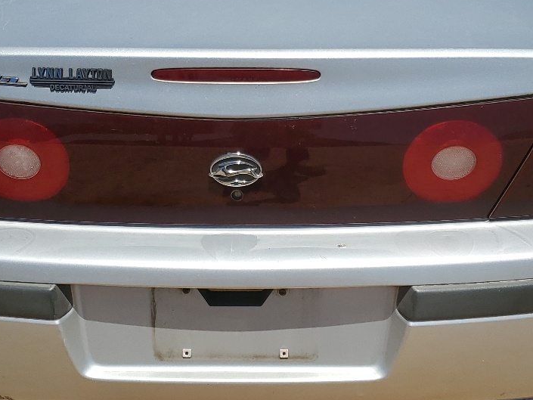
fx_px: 909
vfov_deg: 24.8
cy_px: 153
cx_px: 267
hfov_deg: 32.7
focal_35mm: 59
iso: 50
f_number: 1.5
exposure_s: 1/10000
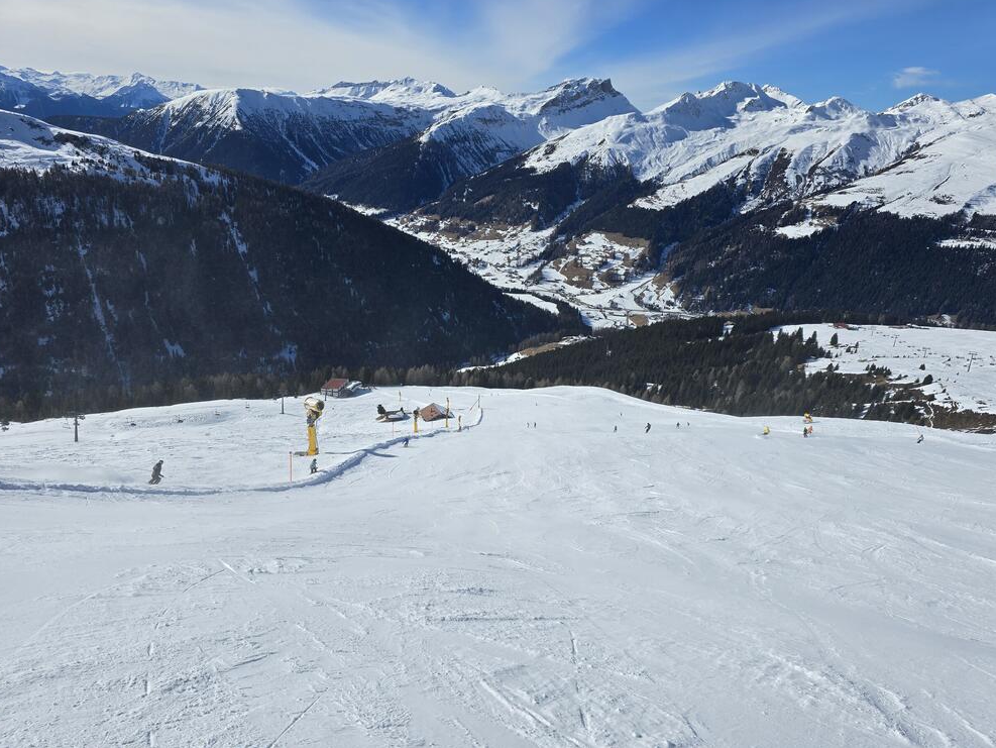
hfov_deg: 71.6
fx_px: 691
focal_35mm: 24
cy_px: 360
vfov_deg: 56.8
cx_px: 509
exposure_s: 1/1614
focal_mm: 6.3
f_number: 1.7
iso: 12
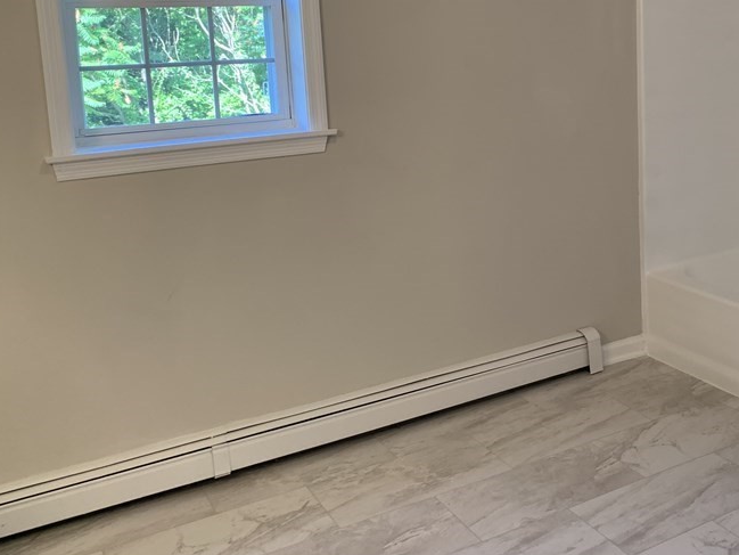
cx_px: 522
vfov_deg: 34.7
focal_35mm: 41
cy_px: 164
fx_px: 875
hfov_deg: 44.7
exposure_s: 1/60
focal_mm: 4.25
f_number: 1.8
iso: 64
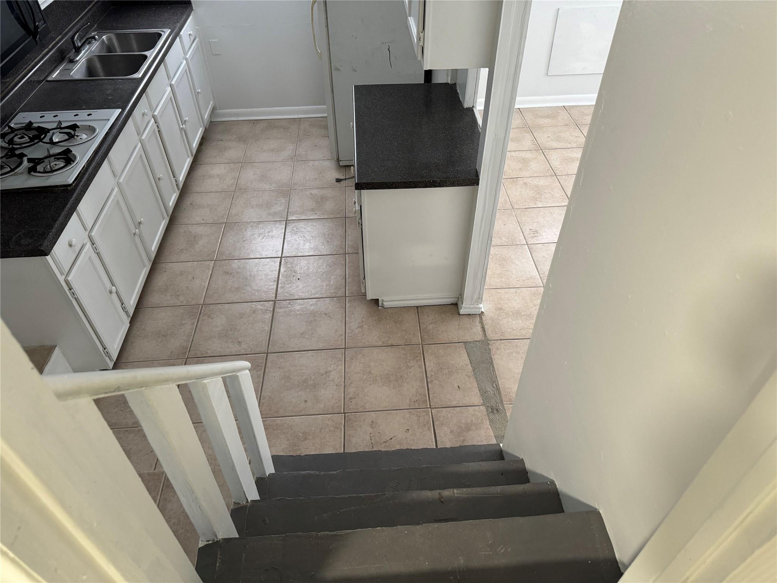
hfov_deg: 71.6
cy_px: 292
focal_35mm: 24
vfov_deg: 56.8
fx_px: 539
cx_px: 388
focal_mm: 6.86
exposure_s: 1/60
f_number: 1.78
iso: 320
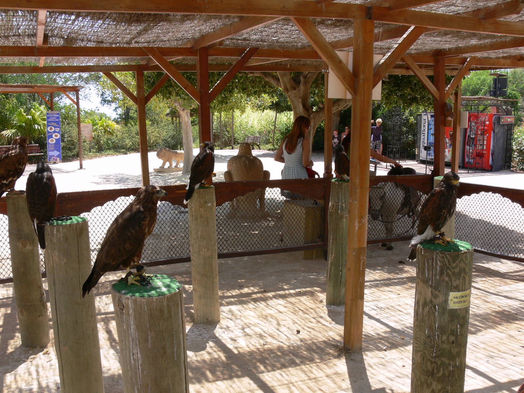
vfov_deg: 40.7
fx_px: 530
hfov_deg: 52.6
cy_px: 196
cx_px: 262
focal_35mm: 35
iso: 80
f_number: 5.6
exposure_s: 1/160
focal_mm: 7.4
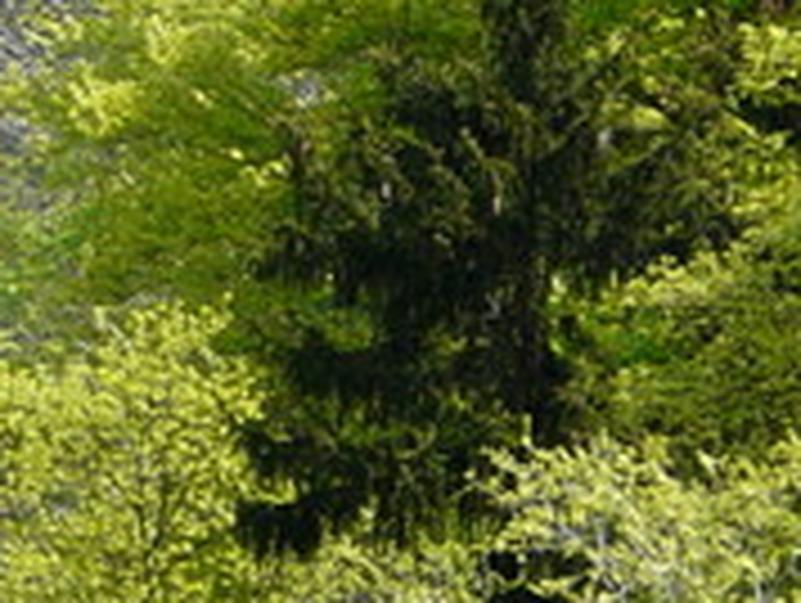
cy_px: -436
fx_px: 27295
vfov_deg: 1.3
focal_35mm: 1178
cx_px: -837
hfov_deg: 1.7
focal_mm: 34.5
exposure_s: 1/200
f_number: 4.5
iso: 100
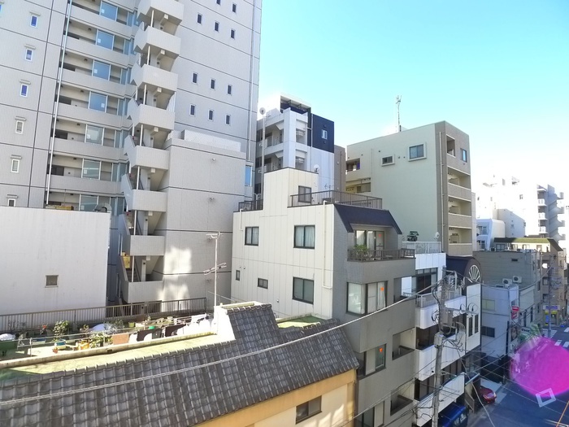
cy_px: 214
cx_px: 284
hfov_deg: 71.6
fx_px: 394
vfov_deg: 56.8
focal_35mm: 24
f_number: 2.8
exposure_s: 1/320
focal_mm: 5.1
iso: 400
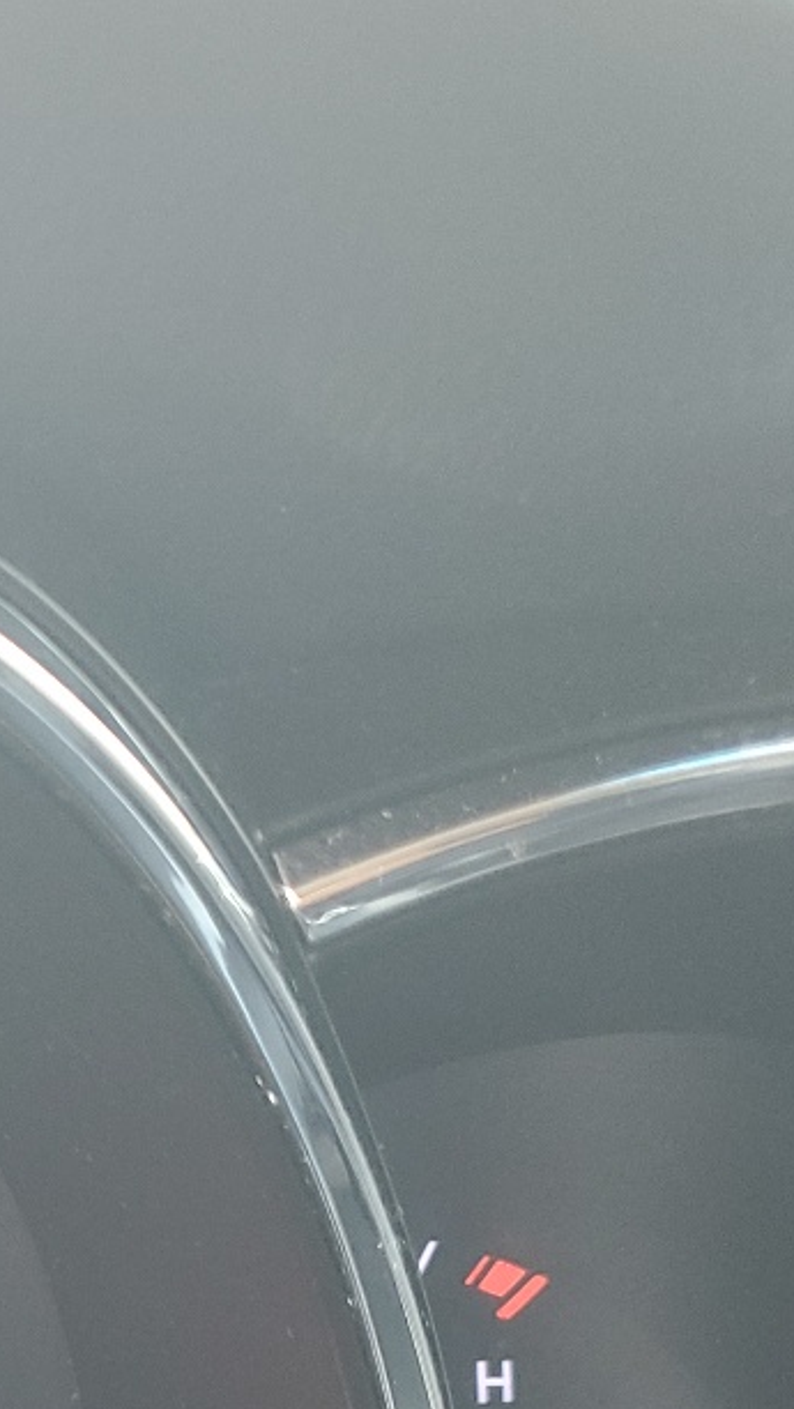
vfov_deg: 27.1
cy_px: 1379
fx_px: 2765
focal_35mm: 74
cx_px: -787
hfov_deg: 13.9
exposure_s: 1/60.2
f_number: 1.5
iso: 70
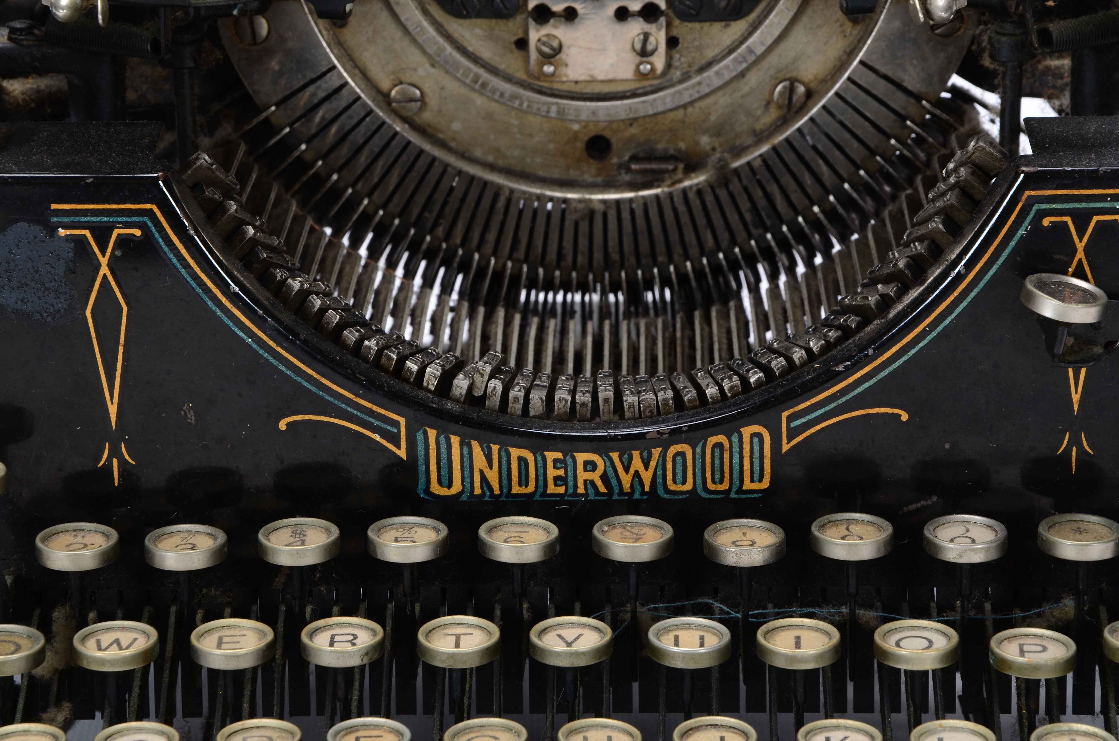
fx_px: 4560
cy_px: 370
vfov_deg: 9.3
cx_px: 560
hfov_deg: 14.0
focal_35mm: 147
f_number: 14
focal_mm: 98
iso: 200
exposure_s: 1/160
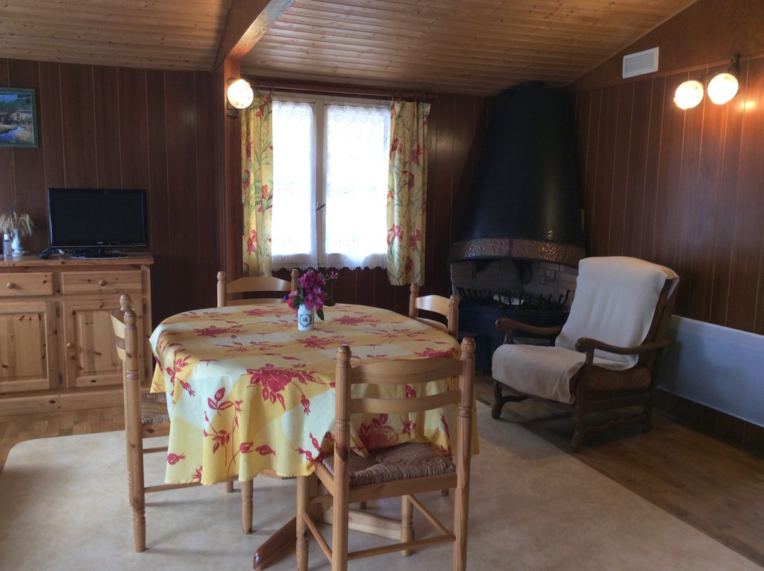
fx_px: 705
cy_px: 286
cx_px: 382
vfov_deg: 44.1
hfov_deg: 56.9
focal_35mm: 32
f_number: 2.4
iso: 40
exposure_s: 1/33
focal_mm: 3.3
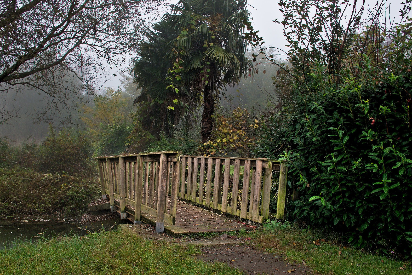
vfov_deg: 48.0
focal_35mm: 27
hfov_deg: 67.4
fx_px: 309
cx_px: 206
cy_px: 138
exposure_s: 1/1.6
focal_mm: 18
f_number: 8
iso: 100
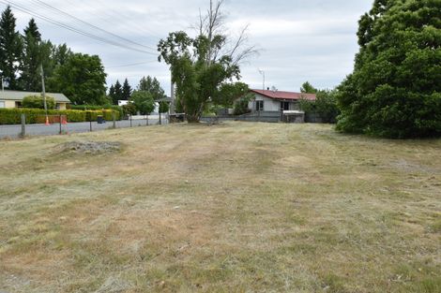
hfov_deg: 70.5
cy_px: 146
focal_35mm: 26
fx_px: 312
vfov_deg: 50.4
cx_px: 220
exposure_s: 1/320
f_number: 9
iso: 200
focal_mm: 17
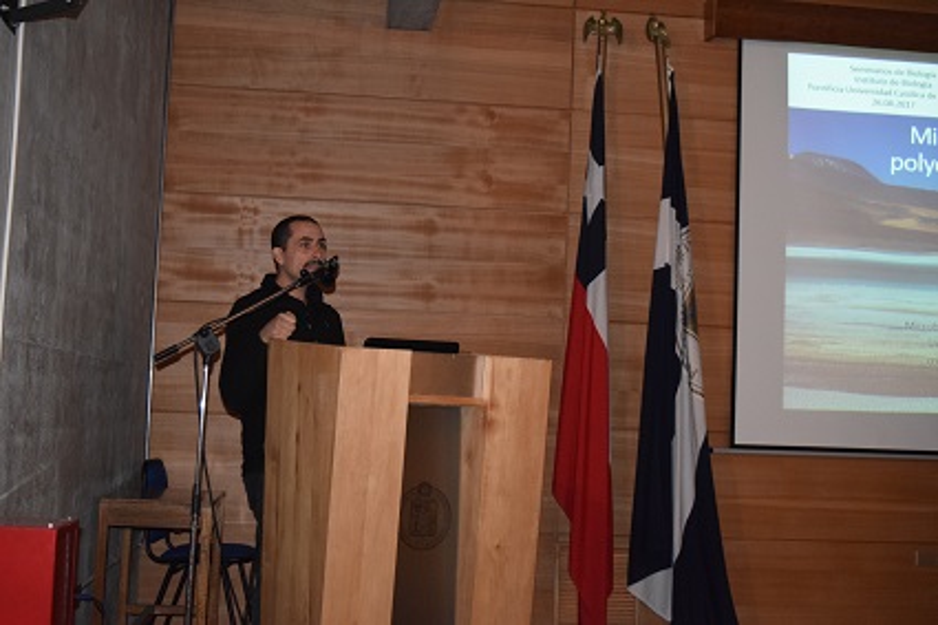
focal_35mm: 51
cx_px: 469
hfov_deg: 38.9
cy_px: 312
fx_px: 1328
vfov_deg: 26.5
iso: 3200
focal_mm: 34
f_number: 4.5
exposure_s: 1/60
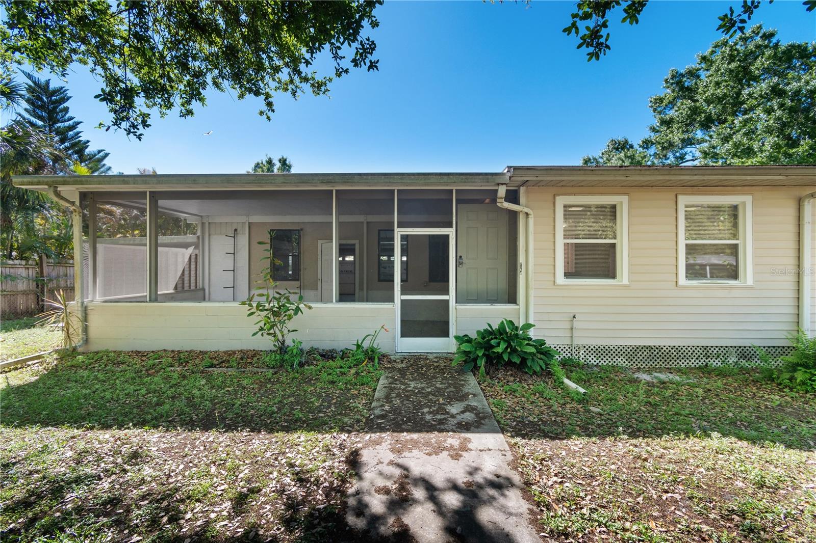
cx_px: 408
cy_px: 272
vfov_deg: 77.3
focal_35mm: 15
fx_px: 340
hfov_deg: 100.4
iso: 100
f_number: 7.1
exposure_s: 1/25
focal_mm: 10
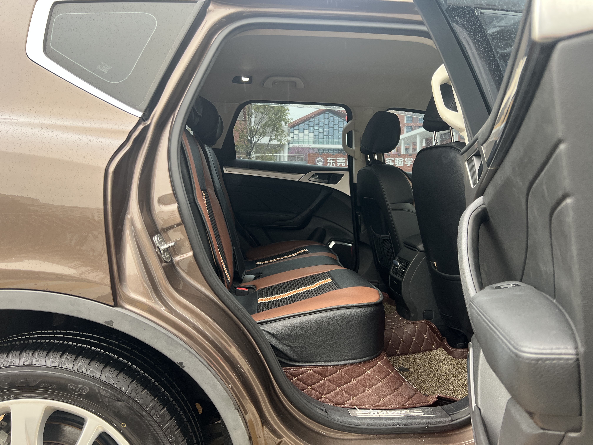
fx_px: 445
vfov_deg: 53.1
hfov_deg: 67.3
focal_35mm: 26
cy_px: 222
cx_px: 296
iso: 125
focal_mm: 5.7
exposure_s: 1/118
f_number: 1.5
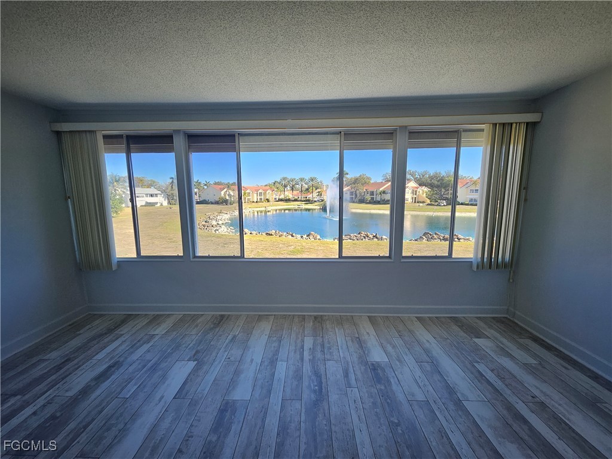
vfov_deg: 89.9
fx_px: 230
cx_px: 306
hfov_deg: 106.2
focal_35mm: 13
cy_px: 230
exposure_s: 1/233
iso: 32
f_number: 2.2
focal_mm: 1.74
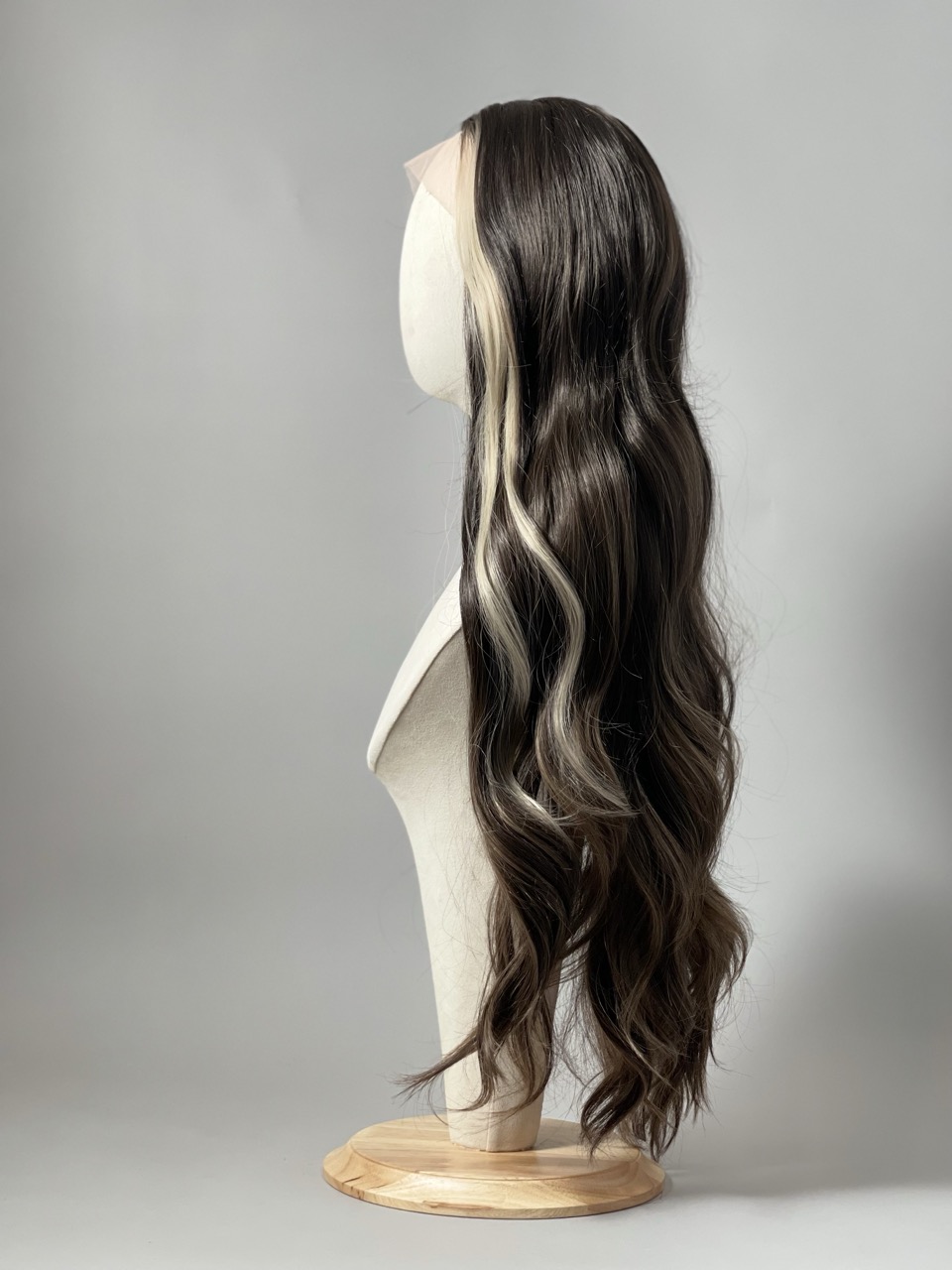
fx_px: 2347
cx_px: 476
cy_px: 635
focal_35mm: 64
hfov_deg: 22.9
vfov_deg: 30.3
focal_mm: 7.5
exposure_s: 1/121
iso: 100
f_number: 2.2
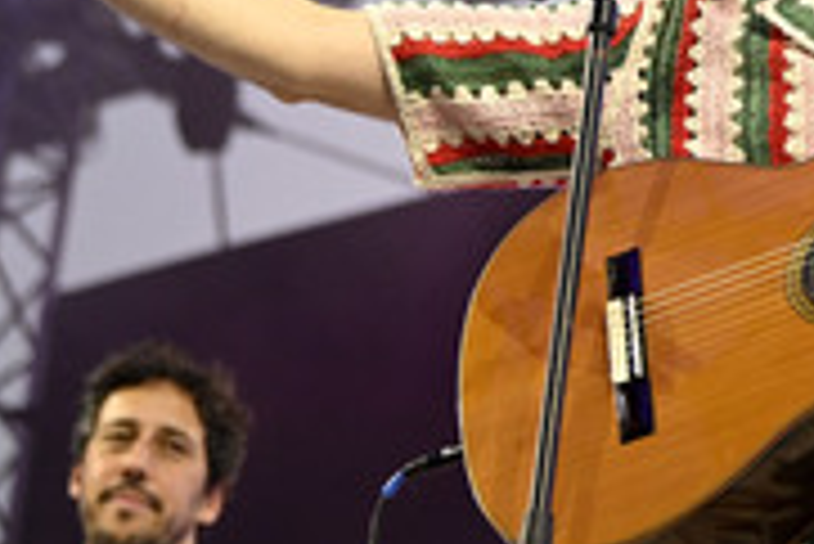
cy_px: -117
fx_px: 4051
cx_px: 758
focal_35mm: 179
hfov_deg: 11.4
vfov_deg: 7.6
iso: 2000
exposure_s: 1/2000
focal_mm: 72
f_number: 3.5
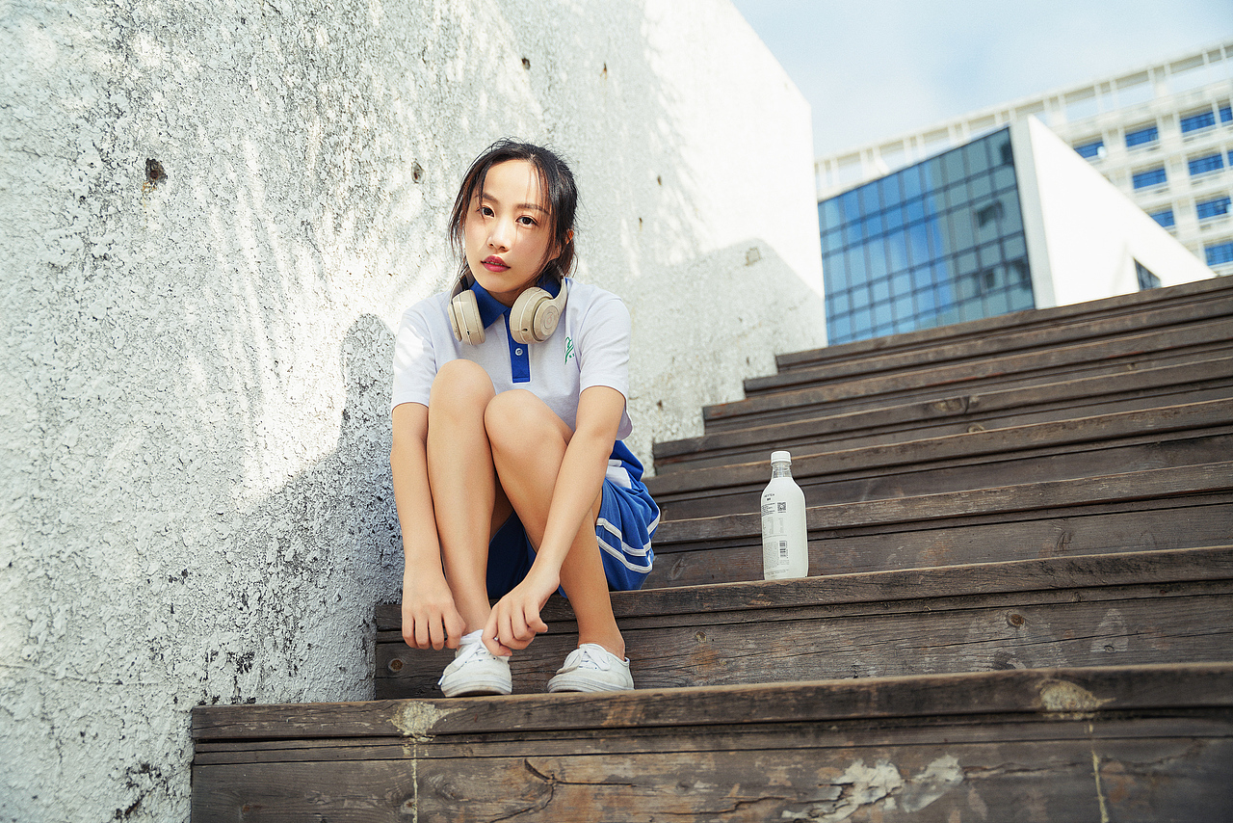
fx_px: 1154
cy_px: 412
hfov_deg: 56.2
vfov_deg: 39.2
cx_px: 616
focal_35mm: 34
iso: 100
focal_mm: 33.7
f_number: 2.8
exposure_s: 1/1250
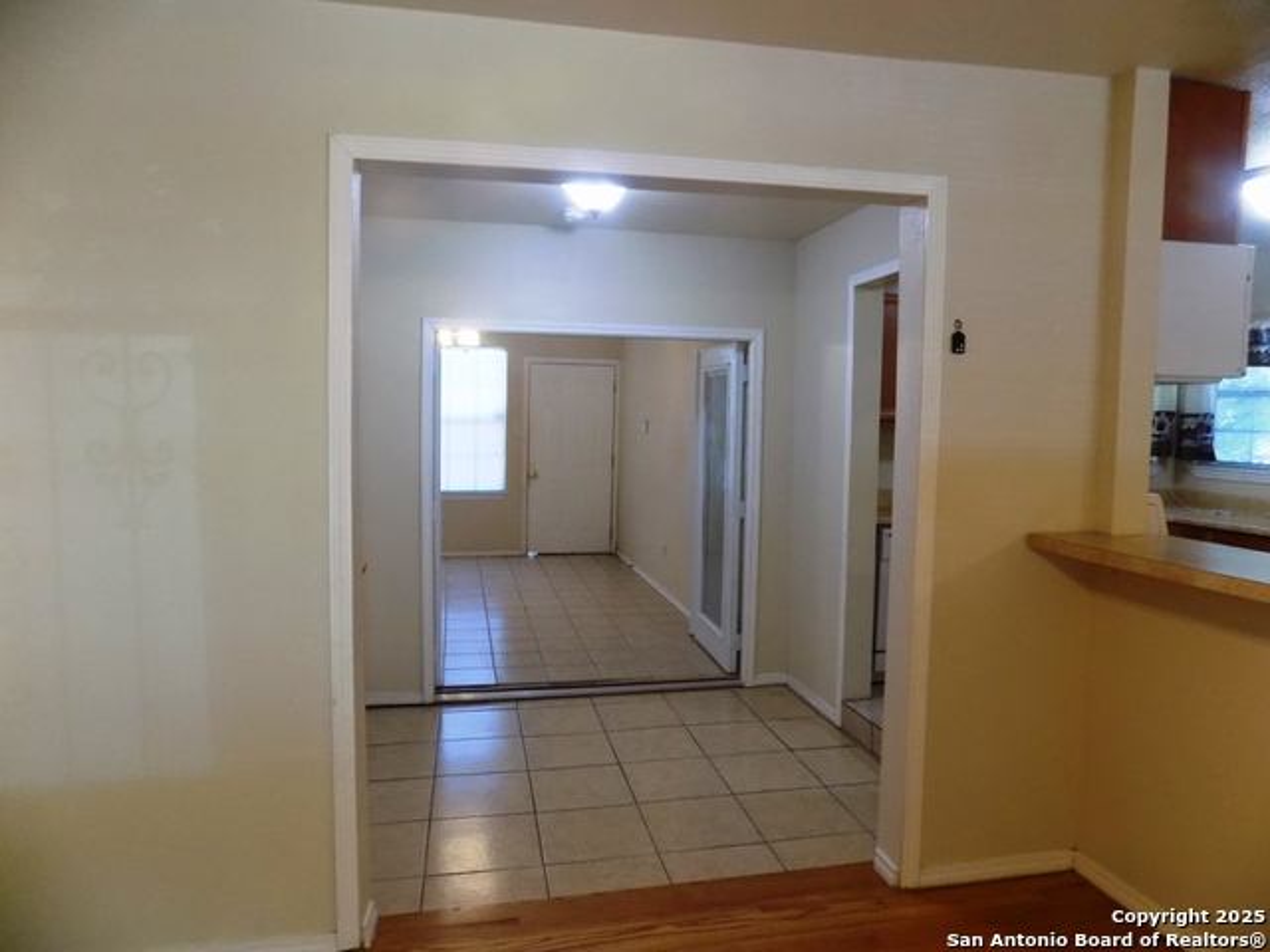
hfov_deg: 73.9
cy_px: 476
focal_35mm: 23
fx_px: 844
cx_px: 635
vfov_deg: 58.9
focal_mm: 4
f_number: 3.1
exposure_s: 1/30
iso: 160
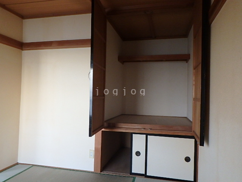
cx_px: 121
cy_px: 91
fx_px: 182
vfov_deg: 53.1
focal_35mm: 26
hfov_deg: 67.3
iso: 640
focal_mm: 4.7
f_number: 4.3
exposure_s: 1/30
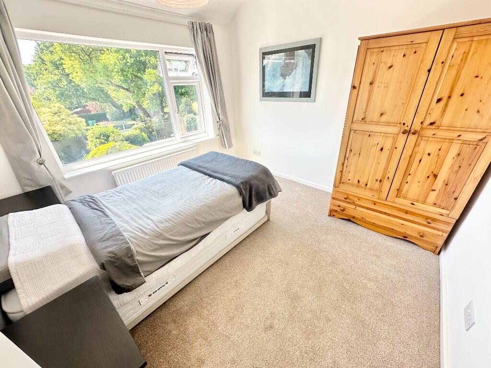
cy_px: 184
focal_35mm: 14
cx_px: 246
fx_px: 199
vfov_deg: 85.7
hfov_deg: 102.1
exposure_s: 1/175
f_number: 2.2
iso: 40
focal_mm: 2.22
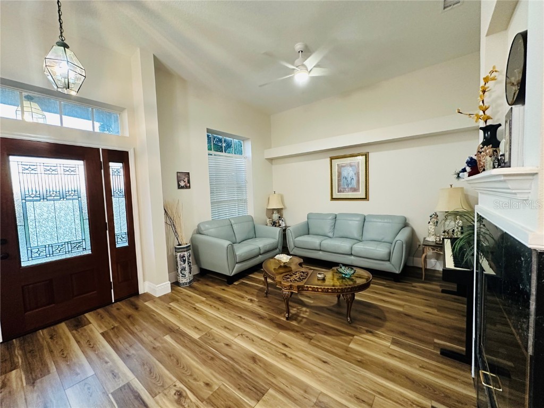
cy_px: 204
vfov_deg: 85.7
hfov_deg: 102.1
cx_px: 272
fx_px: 220
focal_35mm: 14
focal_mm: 2.22
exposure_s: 1/60
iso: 500
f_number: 2.2
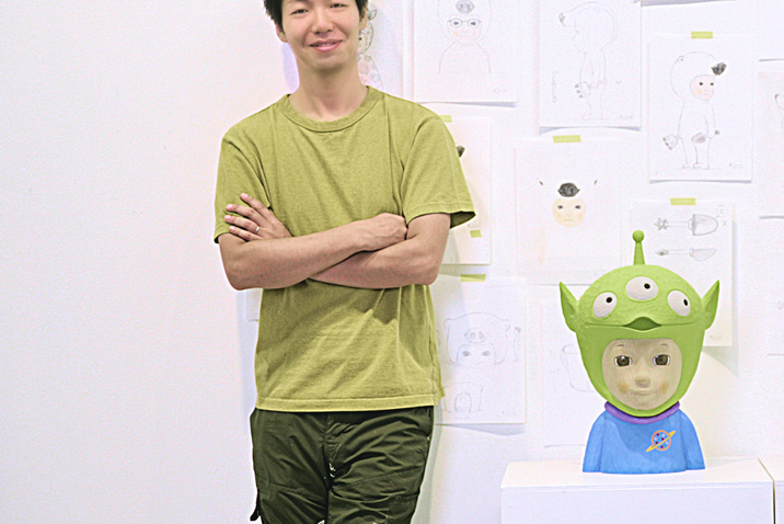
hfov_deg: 16.2
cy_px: 200
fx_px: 2723
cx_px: 656
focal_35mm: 125
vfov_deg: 11.0
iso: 800
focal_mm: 70
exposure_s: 1/160
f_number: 2.8
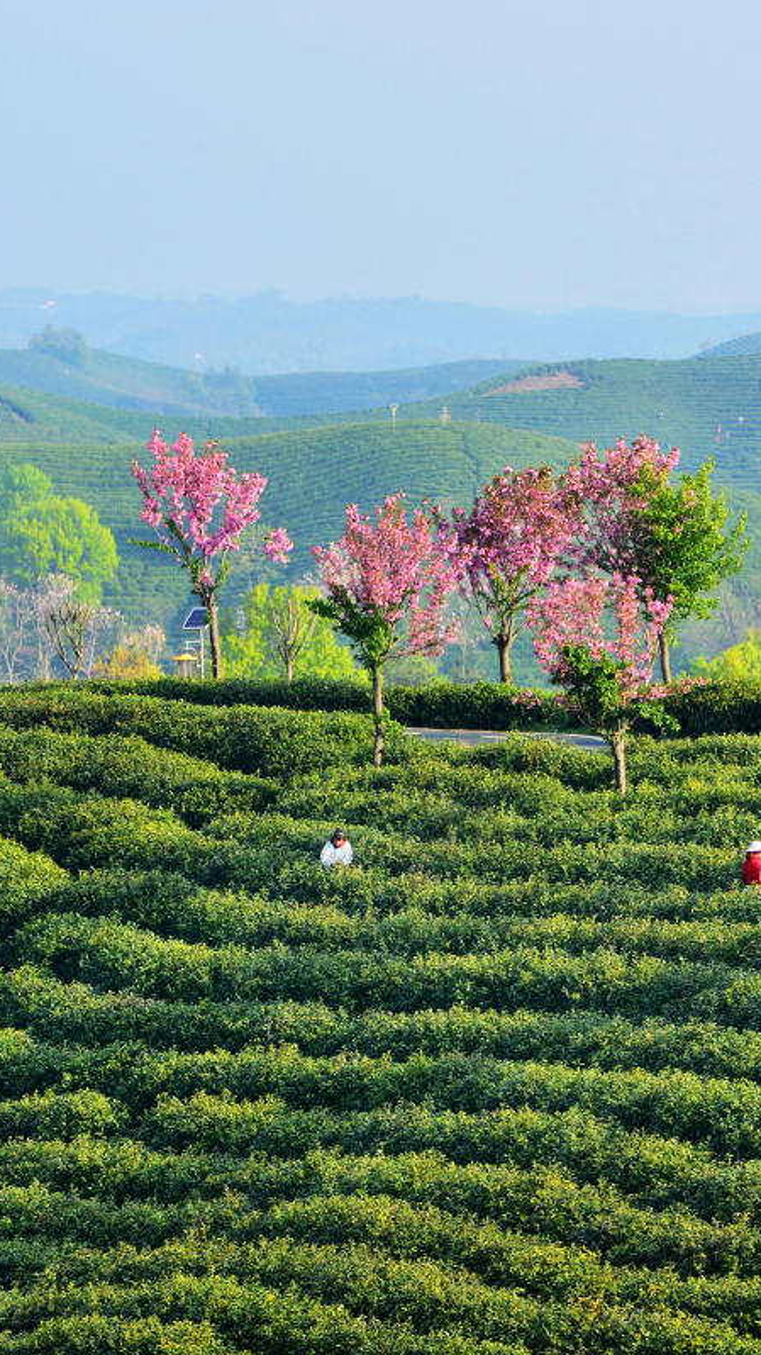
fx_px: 8760
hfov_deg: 5.0
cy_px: 678
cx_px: 763
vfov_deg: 8.8
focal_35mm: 244
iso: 320
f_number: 16
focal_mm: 155
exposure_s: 1/125
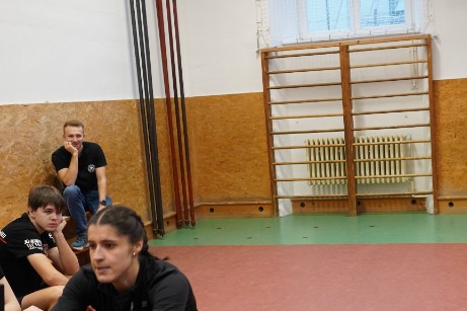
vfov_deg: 22.9
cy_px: 207
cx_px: 300
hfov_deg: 33.7
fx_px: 765
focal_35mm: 59
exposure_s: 1/160
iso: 3200
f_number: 4
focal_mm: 34
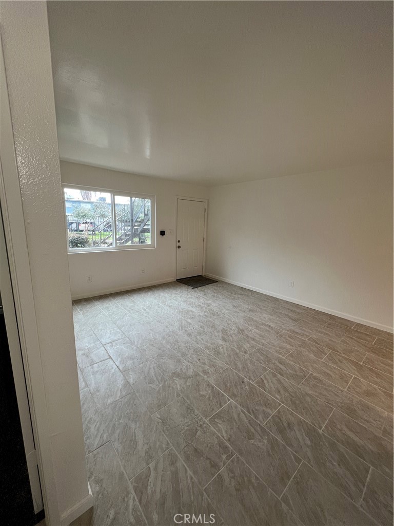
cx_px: 197
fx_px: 197
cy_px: 263
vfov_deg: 106.2
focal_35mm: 13
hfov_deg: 89.9
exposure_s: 1/60
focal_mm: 1.57
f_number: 1.8
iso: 160
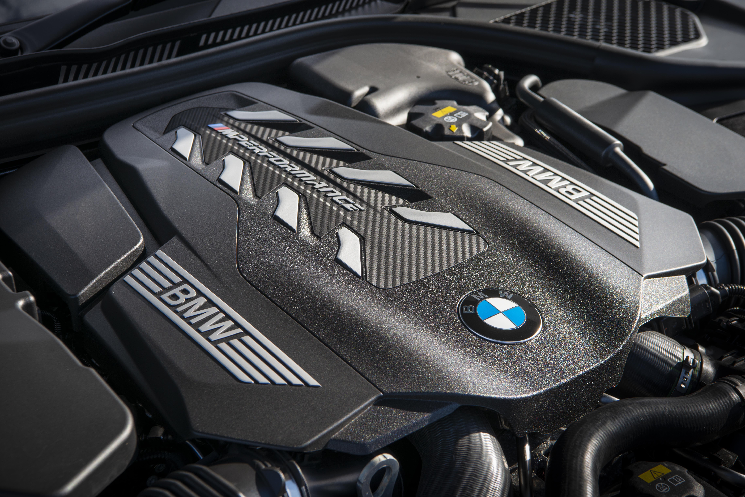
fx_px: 1449
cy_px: 248
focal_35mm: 70
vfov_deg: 19.5
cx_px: 372
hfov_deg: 28.8
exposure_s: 1/60
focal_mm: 70
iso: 100
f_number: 10
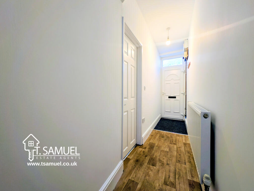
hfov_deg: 110.5
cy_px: 96
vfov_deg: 94.6
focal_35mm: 12
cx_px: 127
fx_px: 88
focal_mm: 2.23
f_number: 1.95
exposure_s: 1/71.9
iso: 36
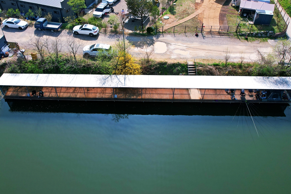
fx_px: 178
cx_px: 146
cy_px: 97
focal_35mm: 22
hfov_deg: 78.6
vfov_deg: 57.2
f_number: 2.8
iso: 140
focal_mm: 8.38
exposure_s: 1/1600
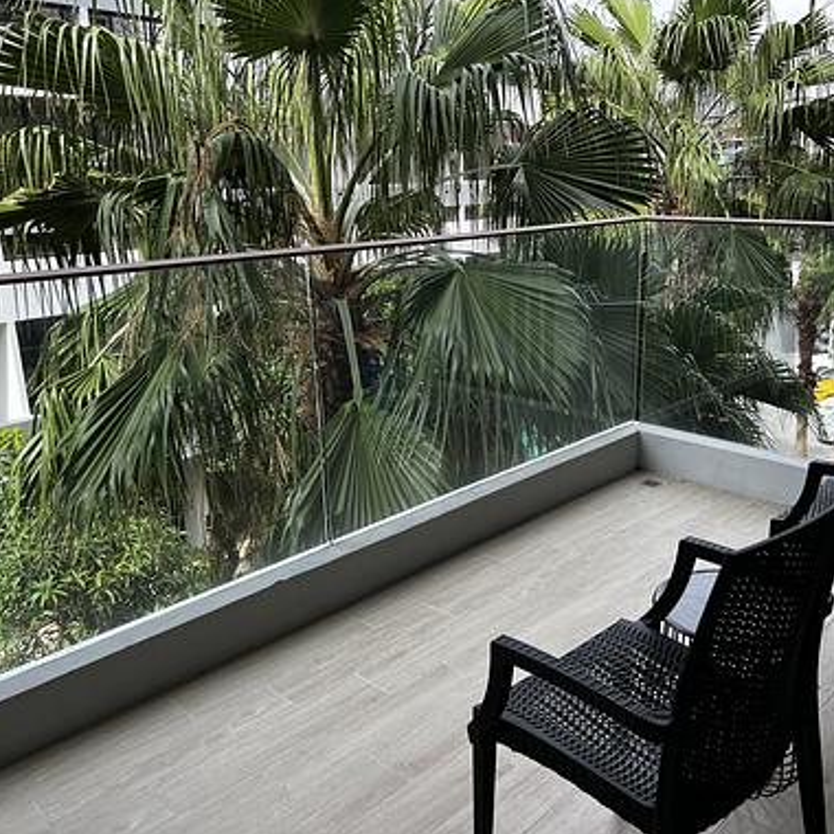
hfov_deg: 52.3
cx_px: 485
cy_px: 415
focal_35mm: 31
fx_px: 845
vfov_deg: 52.5
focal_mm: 5.7
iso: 50
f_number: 1.5
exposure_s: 1/840
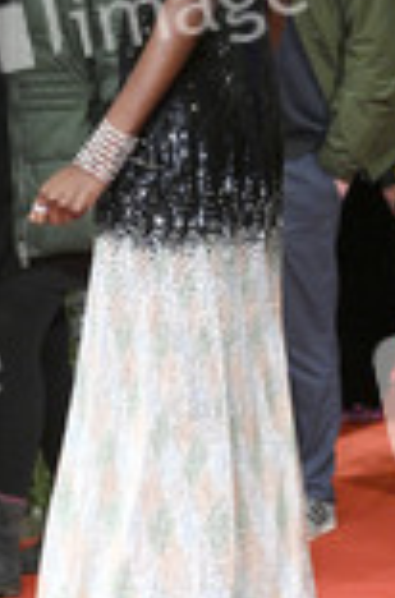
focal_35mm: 180
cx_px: 222
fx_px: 2982
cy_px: 184
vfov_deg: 11.4
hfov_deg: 7.6
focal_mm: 70
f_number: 5.6
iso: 5000
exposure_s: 1/250
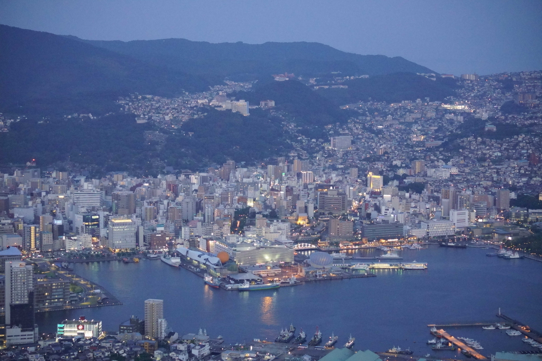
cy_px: 180
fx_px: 1242
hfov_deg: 24.6
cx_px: 271
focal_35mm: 82
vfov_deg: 16.6
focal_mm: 55
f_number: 4.5
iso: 6400
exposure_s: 1/80
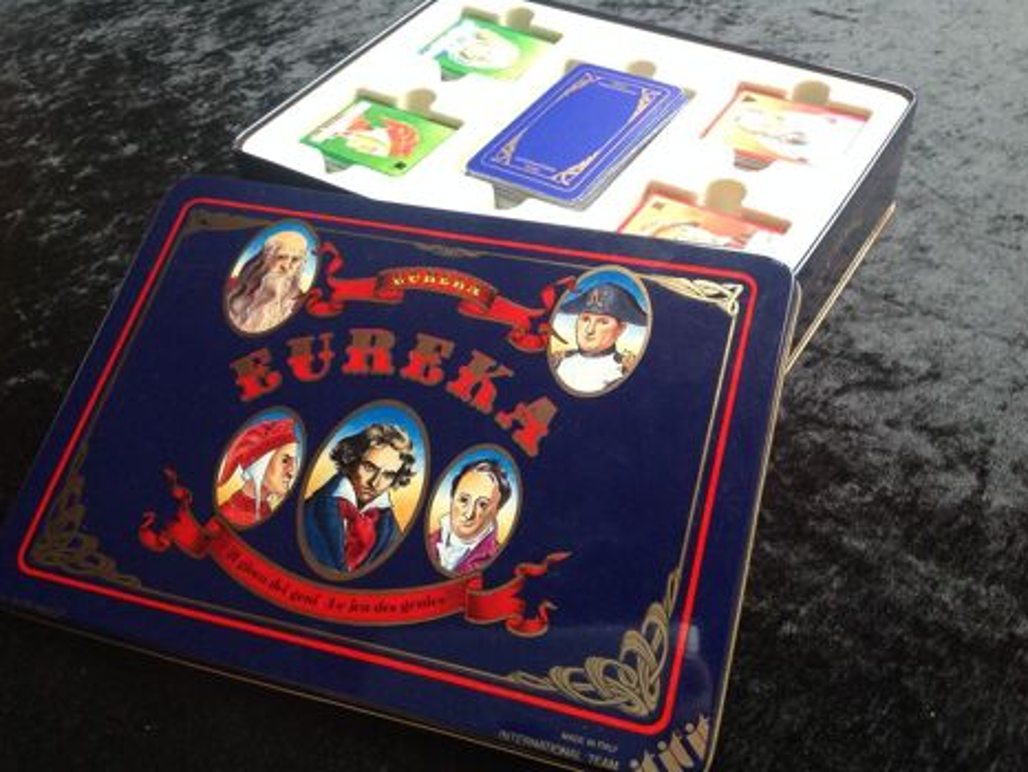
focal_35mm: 36
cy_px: 392
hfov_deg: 51.3
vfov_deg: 39.7
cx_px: 512
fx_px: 1070
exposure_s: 1/15
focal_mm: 4.28
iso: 200
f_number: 2.4
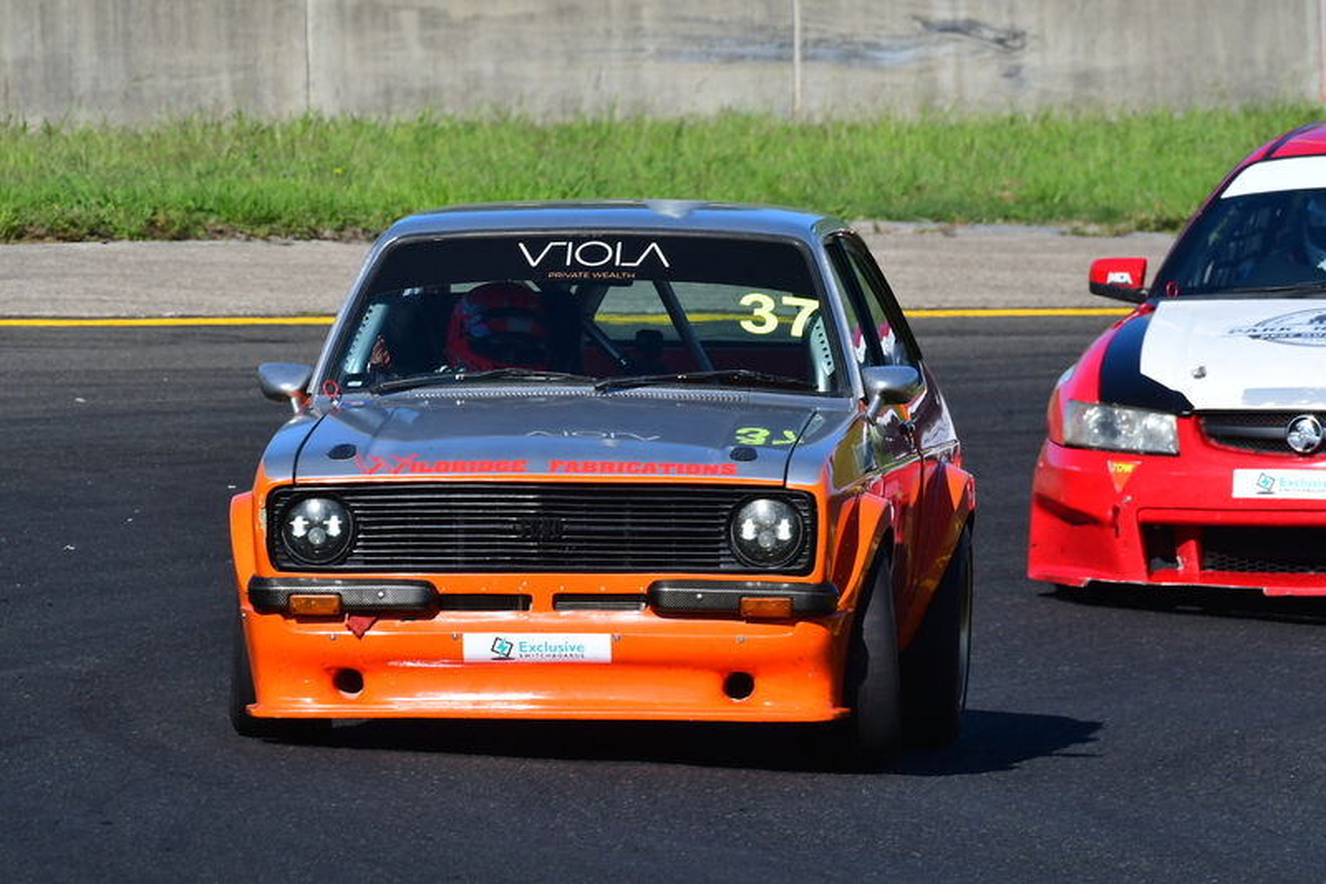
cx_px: 663
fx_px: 23199
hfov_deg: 3.3
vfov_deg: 2.2
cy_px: 442
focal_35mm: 630
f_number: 13
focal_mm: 420
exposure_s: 1/640
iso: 500
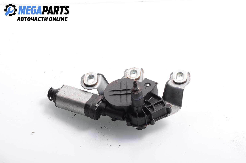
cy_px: 82
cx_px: 123
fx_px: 1074
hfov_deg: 13.1
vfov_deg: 8.7
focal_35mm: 158
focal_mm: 105
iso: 200
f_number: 11
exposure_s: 1/160
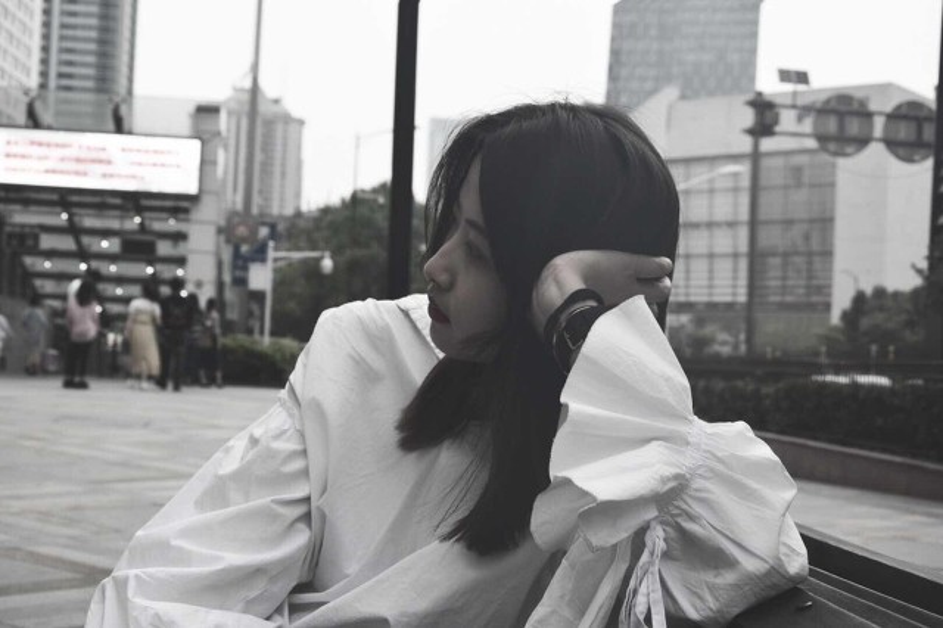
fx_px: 1492
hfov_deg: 35.1
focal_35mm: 57
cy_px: 314
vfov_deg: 23.8
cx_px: 472
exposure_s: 1/160
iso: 400
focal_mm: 38
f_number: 8
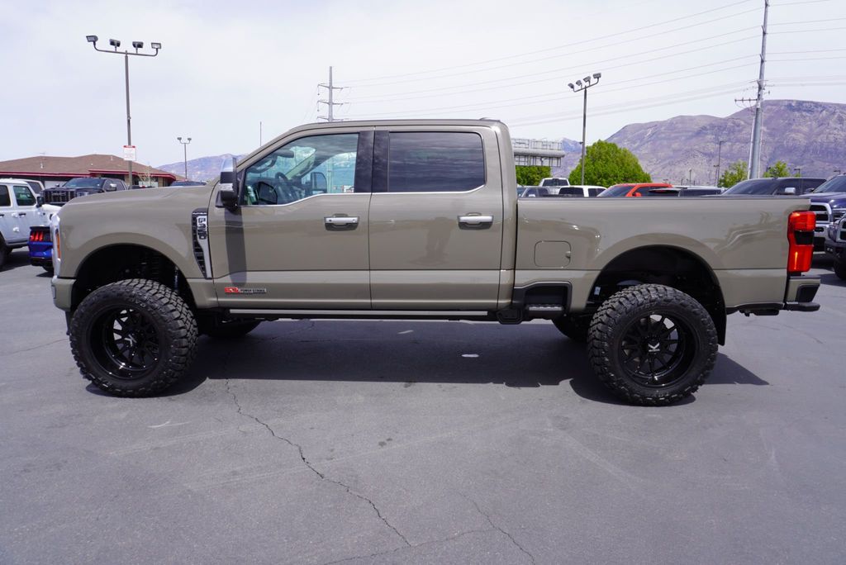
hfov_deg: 73.7
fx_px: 564
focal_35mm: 24
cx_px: 423
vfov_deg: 53.2
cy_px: 282
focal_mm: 16
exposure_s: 1/160
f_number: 10
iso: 100
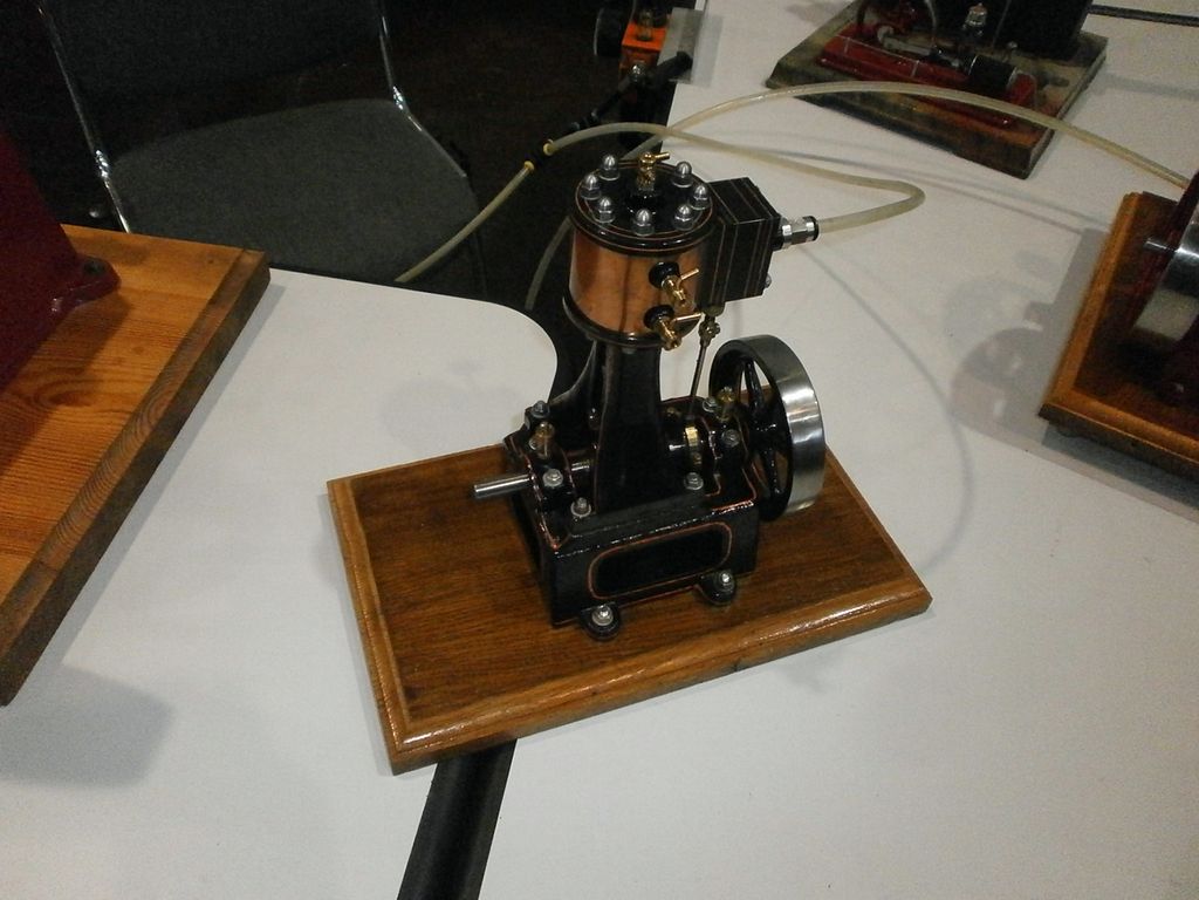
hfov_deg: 65.3
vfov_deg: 51.4
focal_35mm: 27
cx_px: 600
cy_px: 450
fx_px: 935
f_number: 2.9
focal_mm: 4.8
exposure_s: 1/160
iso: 800
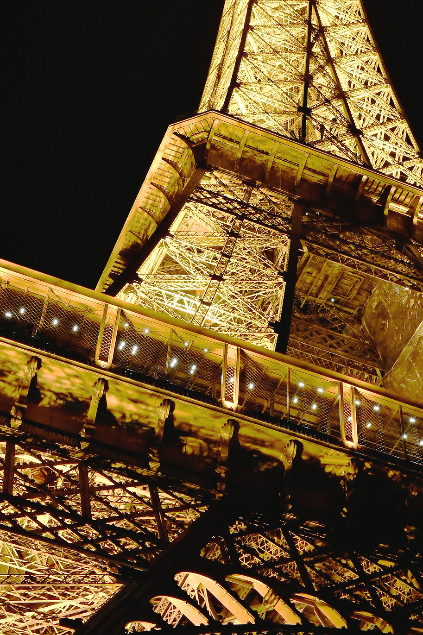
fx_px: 1235
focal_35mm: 70
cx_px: 277
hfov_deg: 19.4
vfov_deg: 28.5
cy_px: 180
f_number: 11
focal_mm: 40
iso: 6400
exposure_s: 1/15
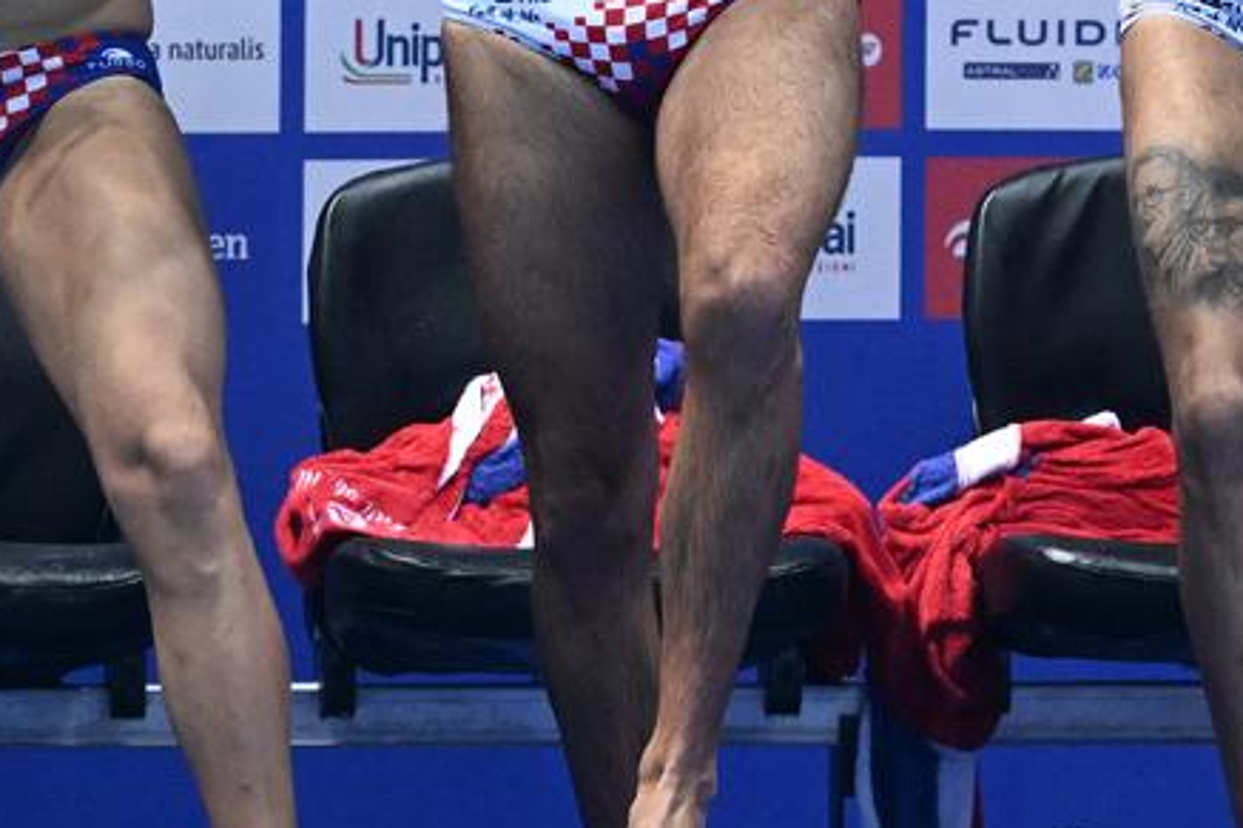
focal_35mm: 1466
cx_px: 1075
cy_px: -283
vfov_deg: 0.9
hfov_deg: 1.4
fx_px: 50596
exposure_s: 1/1250
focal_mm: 400
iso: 5000
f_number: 4
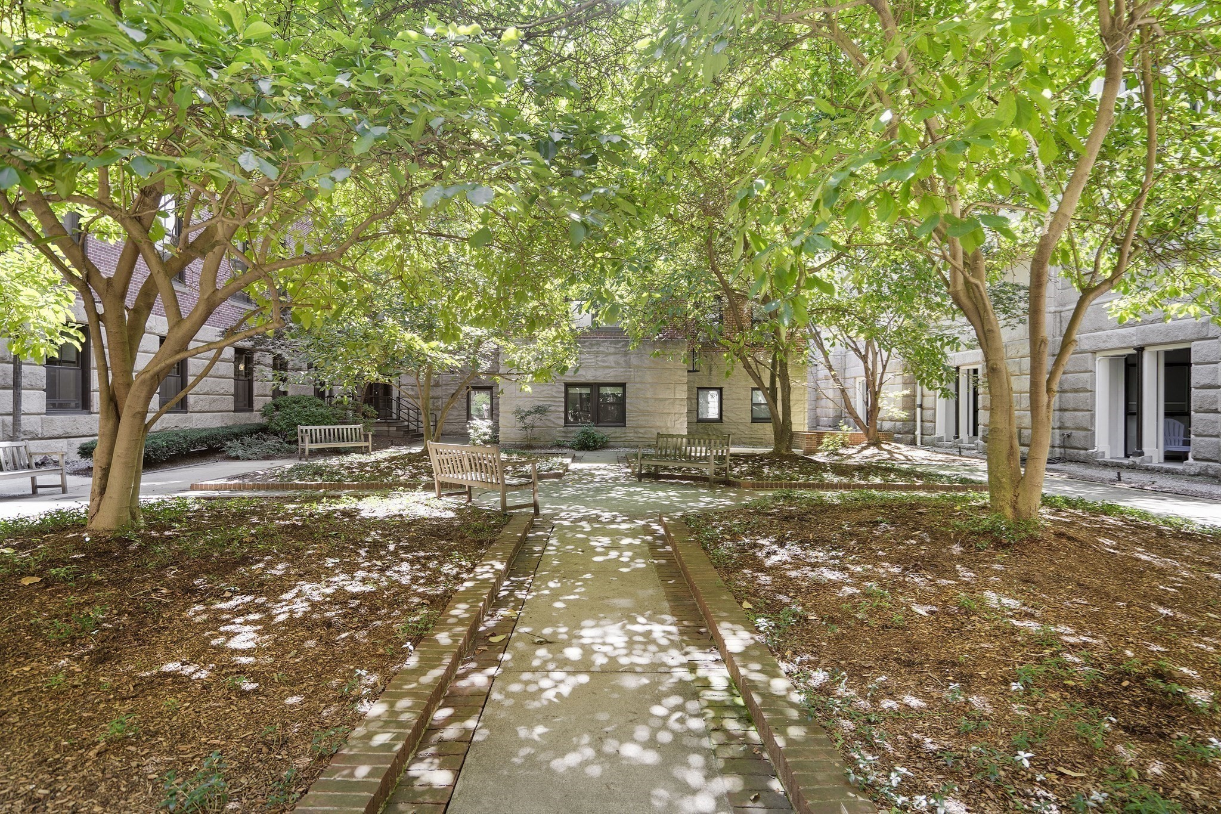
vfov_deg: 70.4
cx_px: 610
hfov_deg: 93.3
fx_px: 576
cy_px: 407
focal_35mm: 17
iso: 160
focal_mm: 17
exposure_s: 1/10
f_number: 4
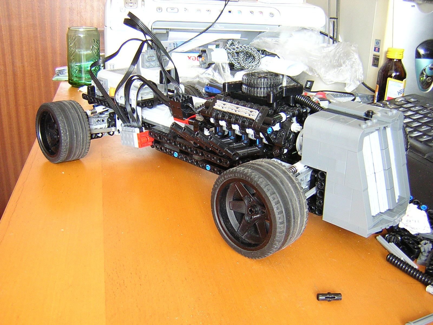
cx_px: 216
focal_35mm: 36
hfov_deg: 51.4
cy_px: 162
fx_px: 450
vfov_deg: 39.7
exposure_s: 1/2.9
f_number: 2.6
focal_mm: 4.7
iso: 400
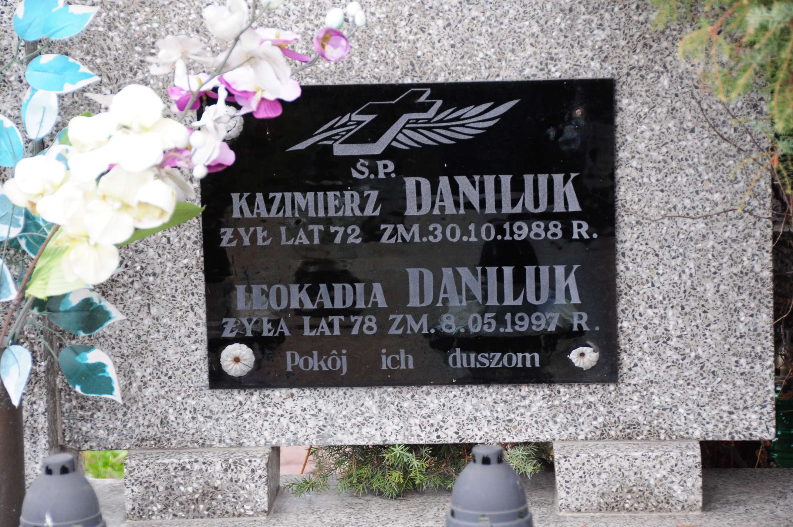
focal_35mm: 142
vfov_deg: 9.6
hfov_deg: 14.4
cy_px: 264
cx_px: 396
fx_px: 3135
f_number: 7.1
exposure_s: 1/100
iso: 640
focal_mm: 95
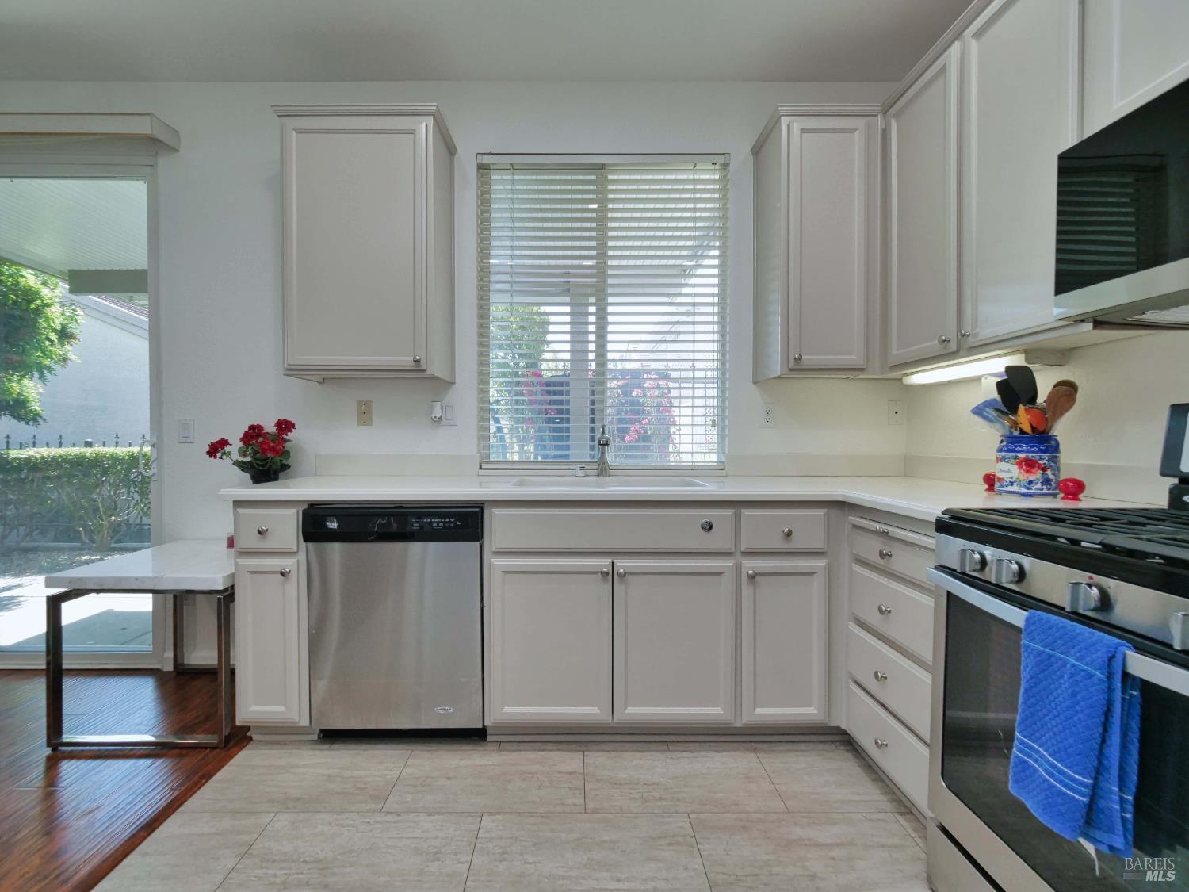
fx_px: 481
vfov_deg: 85.7
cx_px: 594
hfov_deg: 102.1
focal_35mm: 14
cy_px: 446
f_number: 5.6
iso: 800
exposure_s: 1/160
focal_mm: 7
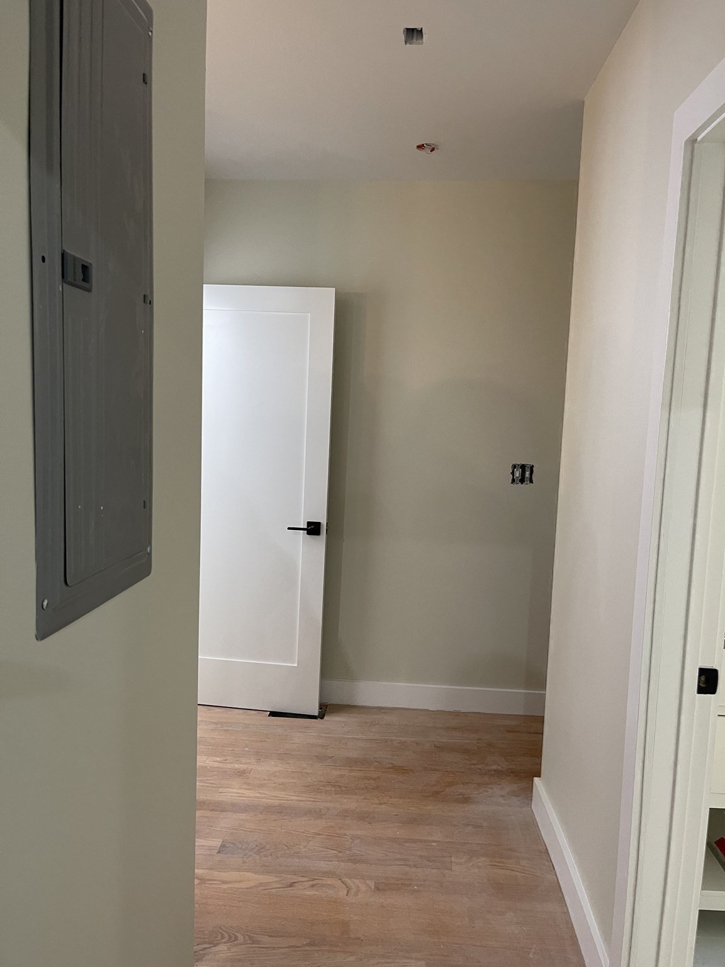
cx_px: 362
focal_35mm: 25
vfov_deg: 69.4
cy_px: 484
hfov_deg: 54.9
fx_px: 698
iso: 200
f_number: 1.6
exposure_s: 1/60
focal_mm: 5.1
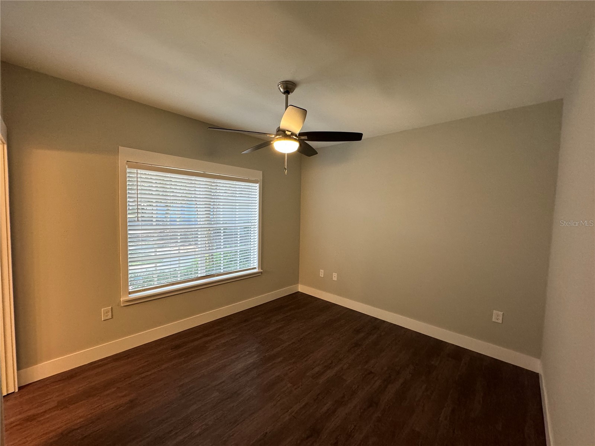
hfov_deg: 102.1
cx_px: 298
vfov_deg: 85.7
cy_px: 223
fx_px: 241
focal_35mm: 14
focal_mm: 2.22
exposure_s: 1/120
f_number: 2.2
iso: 250
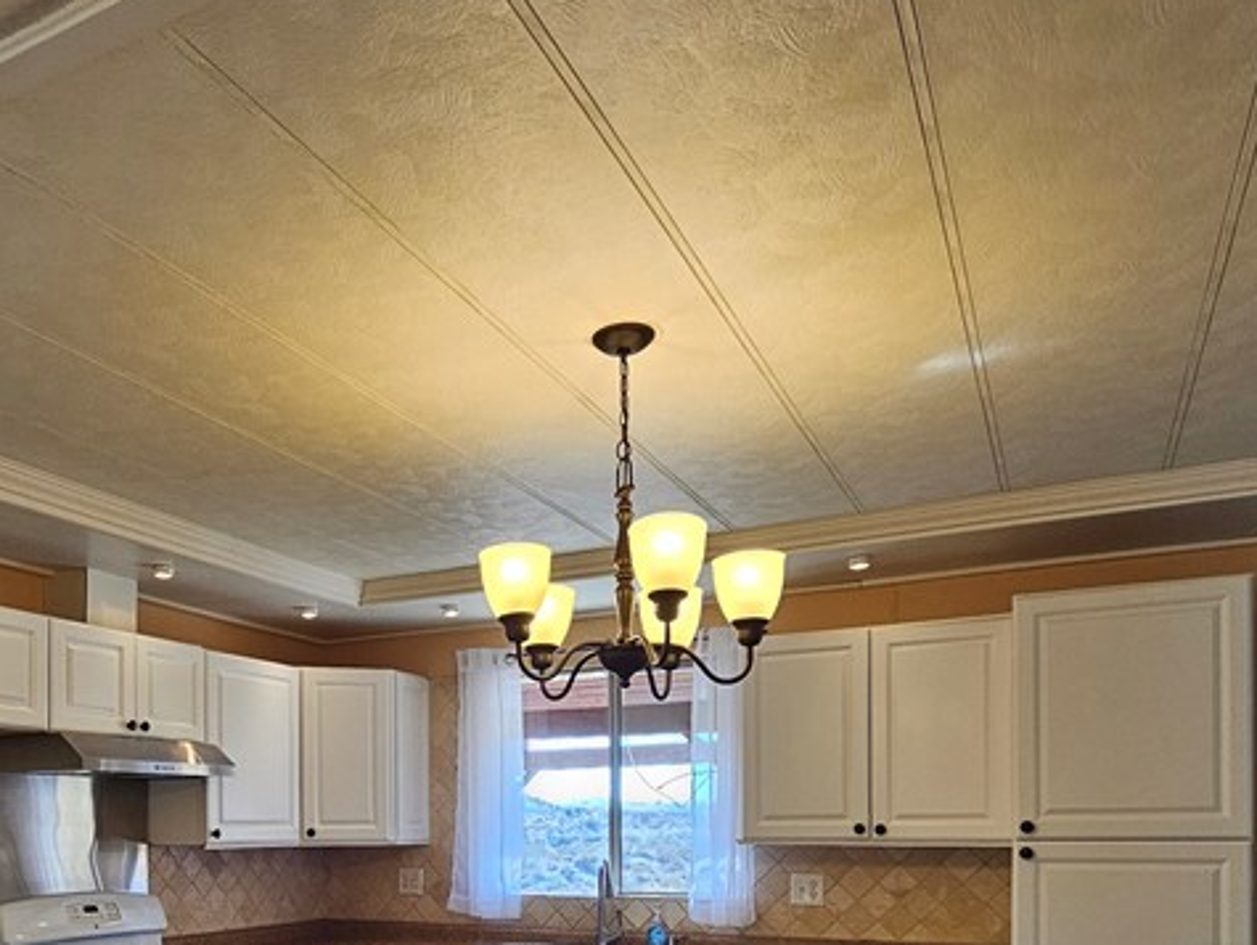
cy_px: 855
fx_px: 1018
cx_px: 418
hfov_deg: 61.8
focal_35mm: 28
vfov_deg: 45.1
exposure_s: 1/207
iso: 160
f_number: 2.2
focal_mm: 2.2
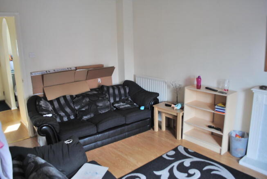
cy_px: 90
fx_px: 200
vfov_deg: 48.0
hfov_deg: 67.3
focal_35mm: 27
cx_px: 134
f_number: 3.5
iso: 100
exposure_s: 1/8
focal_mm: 18
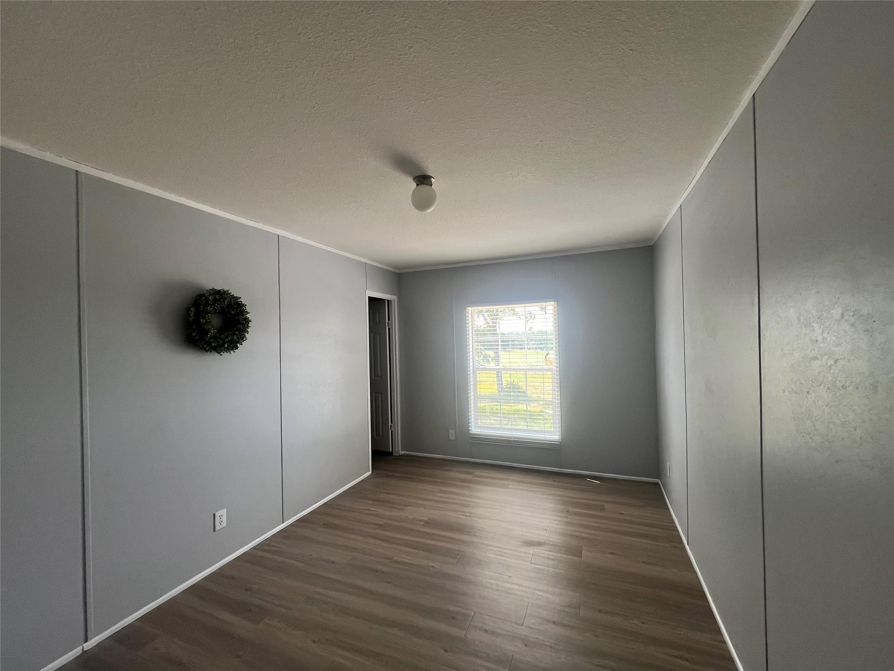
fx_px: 336
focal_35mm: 13
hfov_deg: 106.2
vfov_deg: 89.9
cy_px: 336
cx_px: 447
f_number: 1.8
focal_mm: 1.57
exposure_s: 1/99
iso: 50
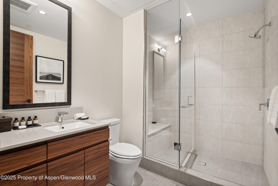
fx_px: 147
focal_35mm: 19
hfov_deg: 86.9
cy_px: 93
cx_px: 139
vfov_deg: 64.6
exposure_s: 1/5
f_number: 7.1
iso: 400
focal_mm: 19
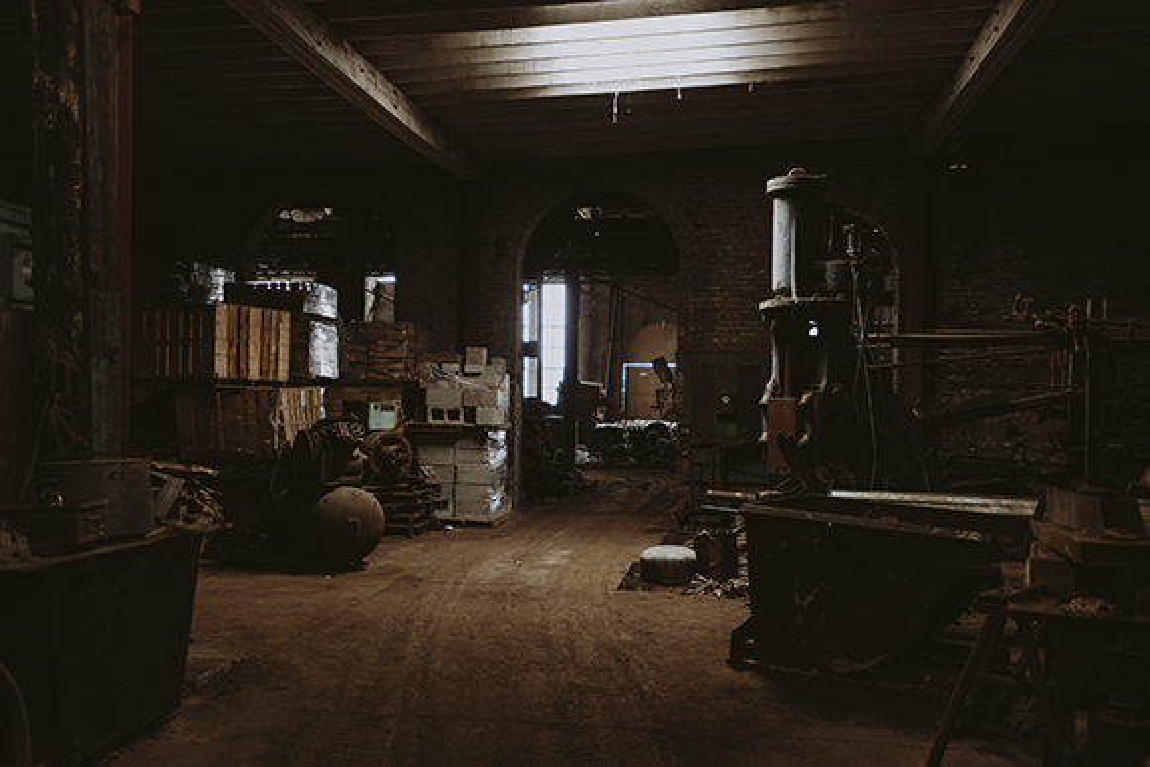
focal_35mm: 35
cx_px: 575
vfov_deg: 37.9
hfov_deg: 54.4
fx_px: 1118
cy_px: 384
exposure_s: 1/80
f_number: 2.8
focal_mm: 35
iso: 1000
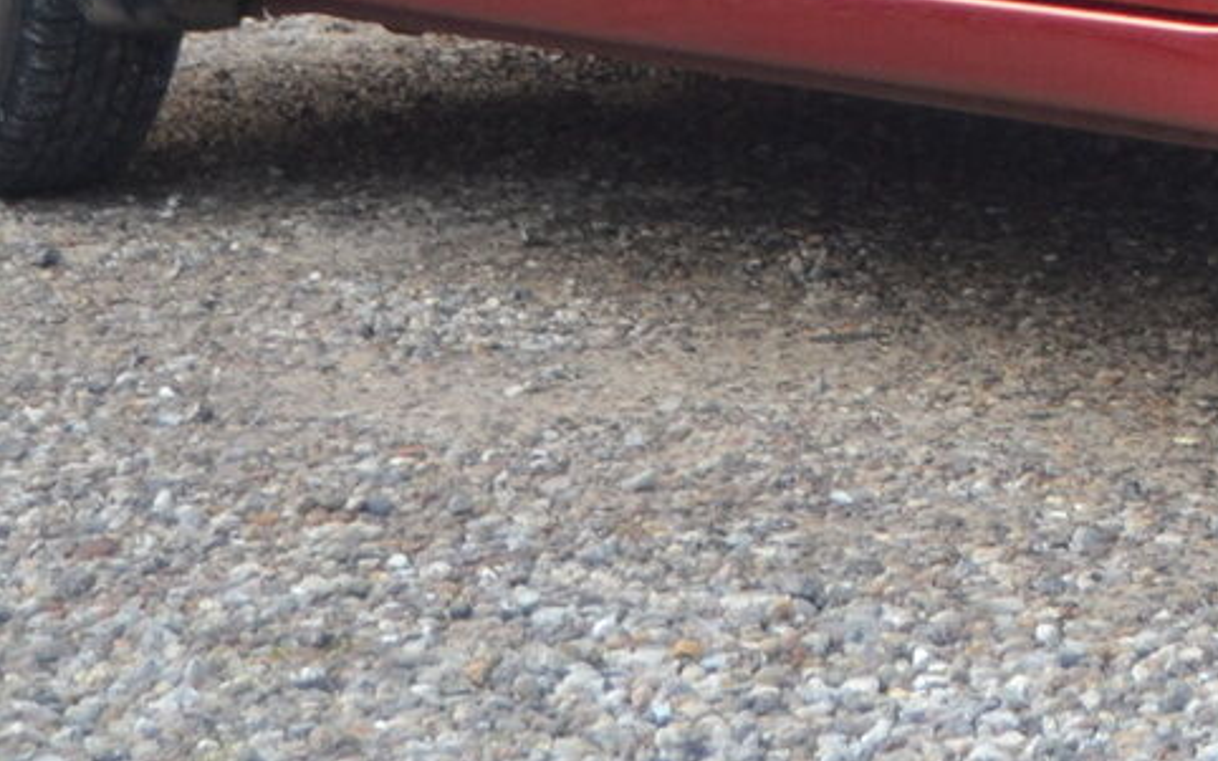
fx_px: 7070
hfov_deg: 9.6
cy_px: -647
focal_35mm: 213
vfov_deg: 6.0
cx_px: 1814
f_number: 5
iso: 400
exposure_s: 1/100
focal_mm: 35
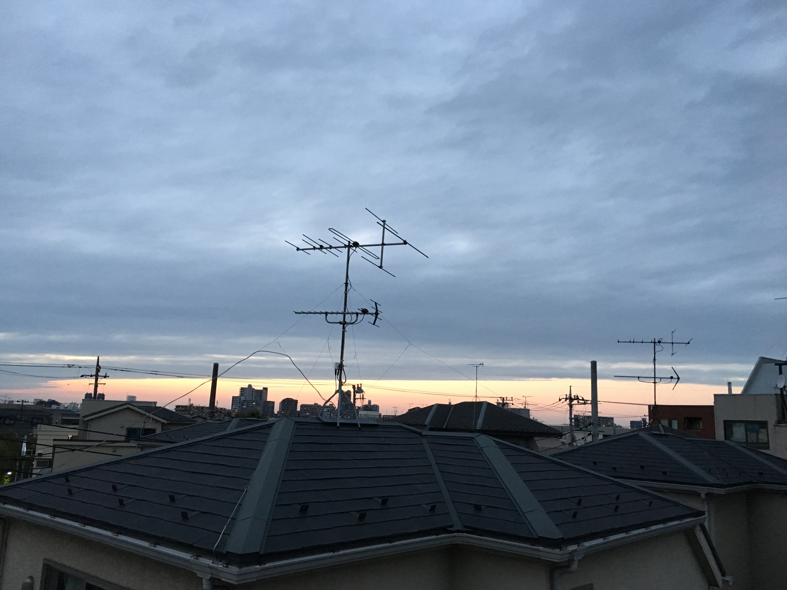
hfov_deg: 61.7
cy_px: 295
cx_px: 394
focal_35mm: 29
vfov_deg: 48.2
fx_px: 659
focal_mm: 4.15
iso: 160
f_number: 2.2
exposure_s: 1/30
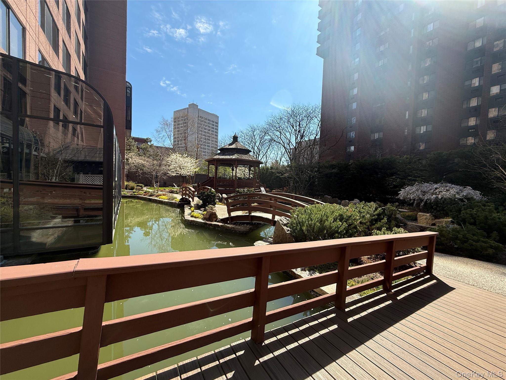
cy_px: 190
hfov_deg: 102.1
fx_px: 205
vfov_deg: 85.7
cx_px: 253
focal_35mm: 14
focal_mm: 2.22
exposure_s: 1/1399
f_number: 2.2
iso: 50
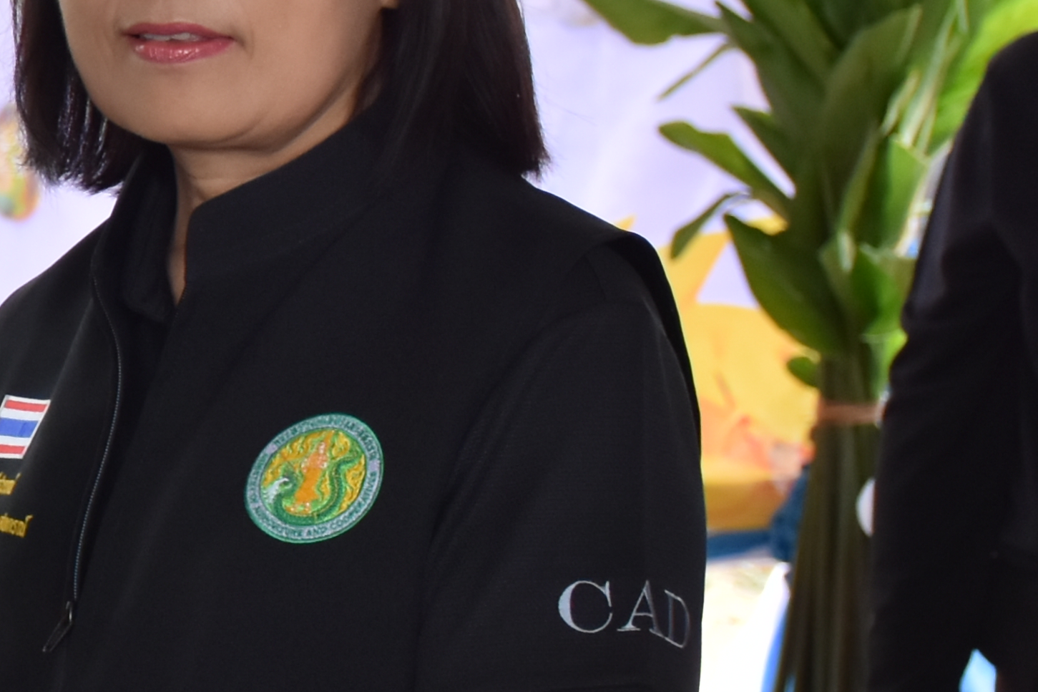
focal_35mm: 217
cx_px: -815
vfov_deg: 6.3
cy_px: 14
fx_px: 6258
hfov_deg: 9.1
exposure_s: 1/250
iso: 450
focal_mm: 35
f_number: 4.2
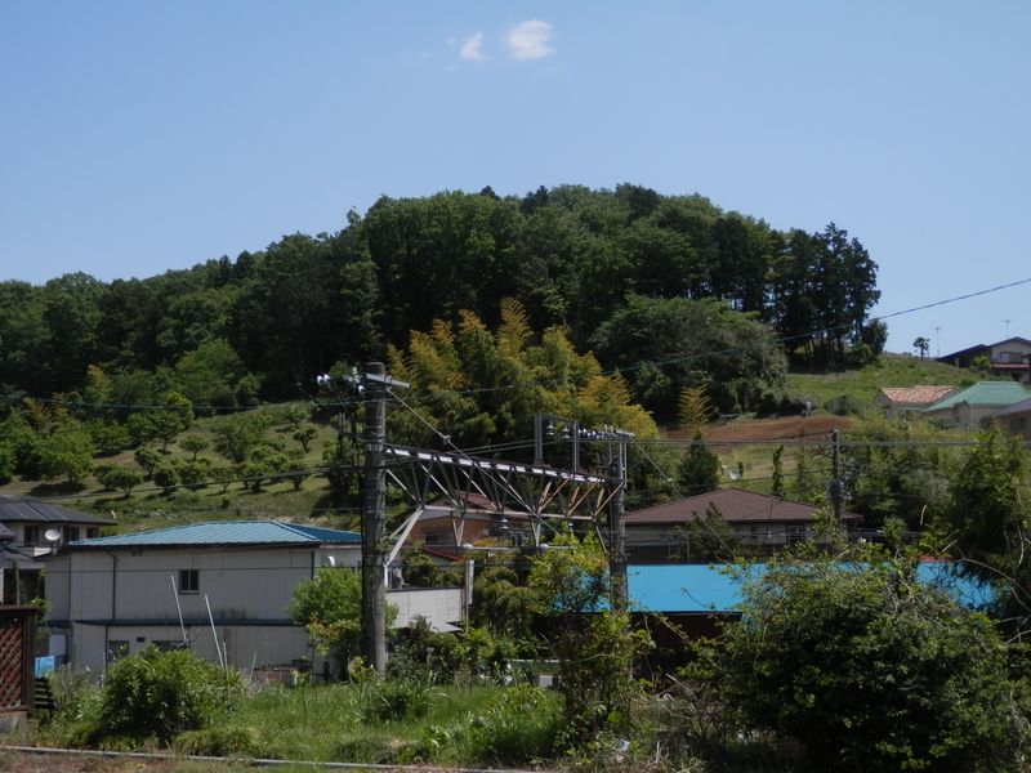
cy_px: 386
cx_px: 516
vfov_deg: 29.7
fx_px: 1459
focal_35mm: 49
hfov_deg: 38.9
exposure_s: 1/125
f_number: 11.2
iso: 80
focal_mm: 8.9
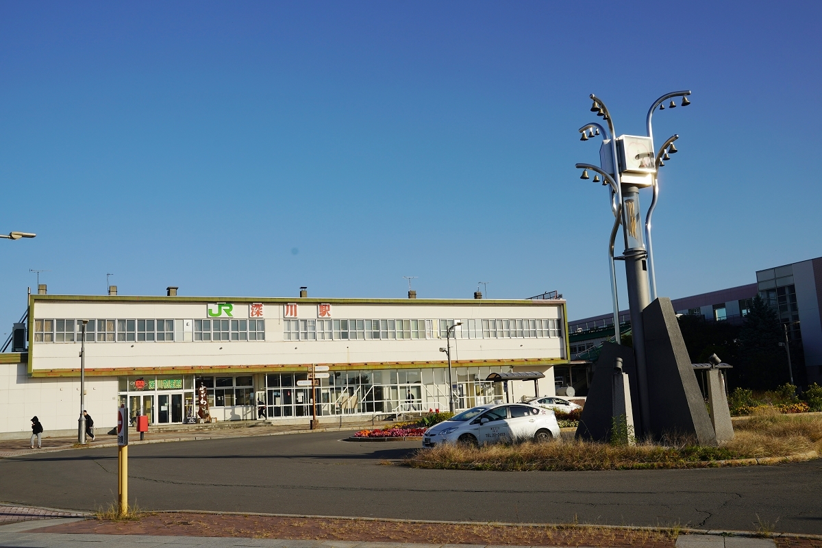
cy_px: 274
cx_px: 411
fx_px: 799
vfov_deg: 37.9
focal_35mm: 35
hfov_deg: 54.4
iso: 100
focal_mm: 35
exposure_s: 1/160
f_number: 10
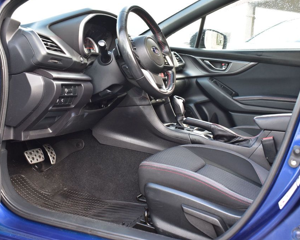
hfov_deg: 37.6
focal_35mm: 50
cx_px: 141
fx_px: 440
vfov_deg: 30.5
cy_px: 119
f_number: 7.1
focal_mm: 29
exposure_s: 1/25
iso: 400
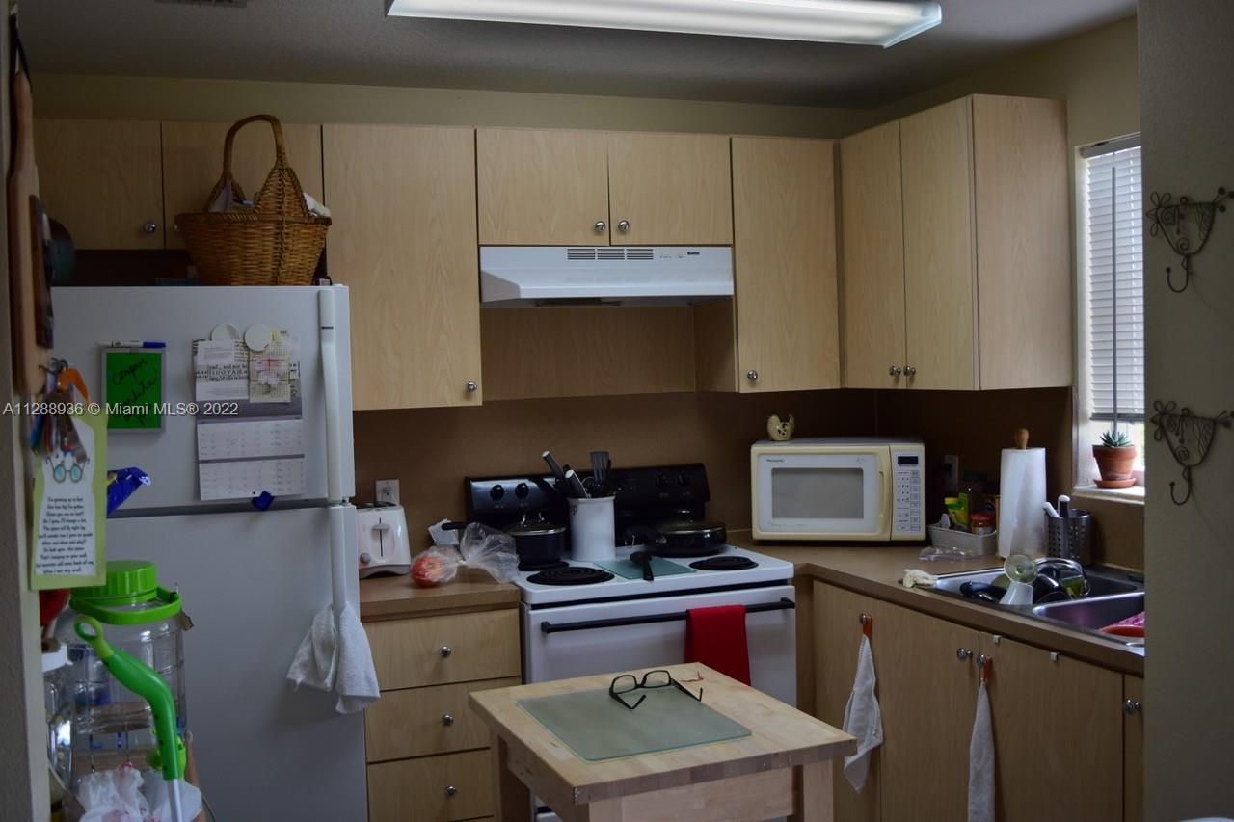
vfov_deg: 36.9
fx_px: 1234
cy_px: 411
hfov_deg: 53.1
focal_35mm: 36
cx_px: 617
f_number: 4
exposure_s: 1/60
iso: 100
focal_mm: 24
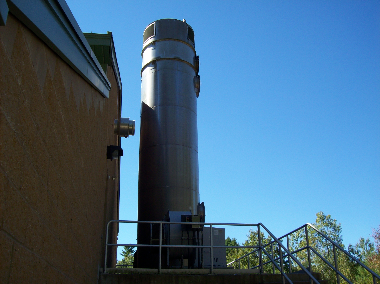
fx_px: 395
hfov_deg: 51.4
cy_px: 142
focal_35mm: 36
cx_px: 190
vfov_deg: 39.6
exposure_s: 1/332
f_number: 4.8
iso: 80
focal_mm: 6
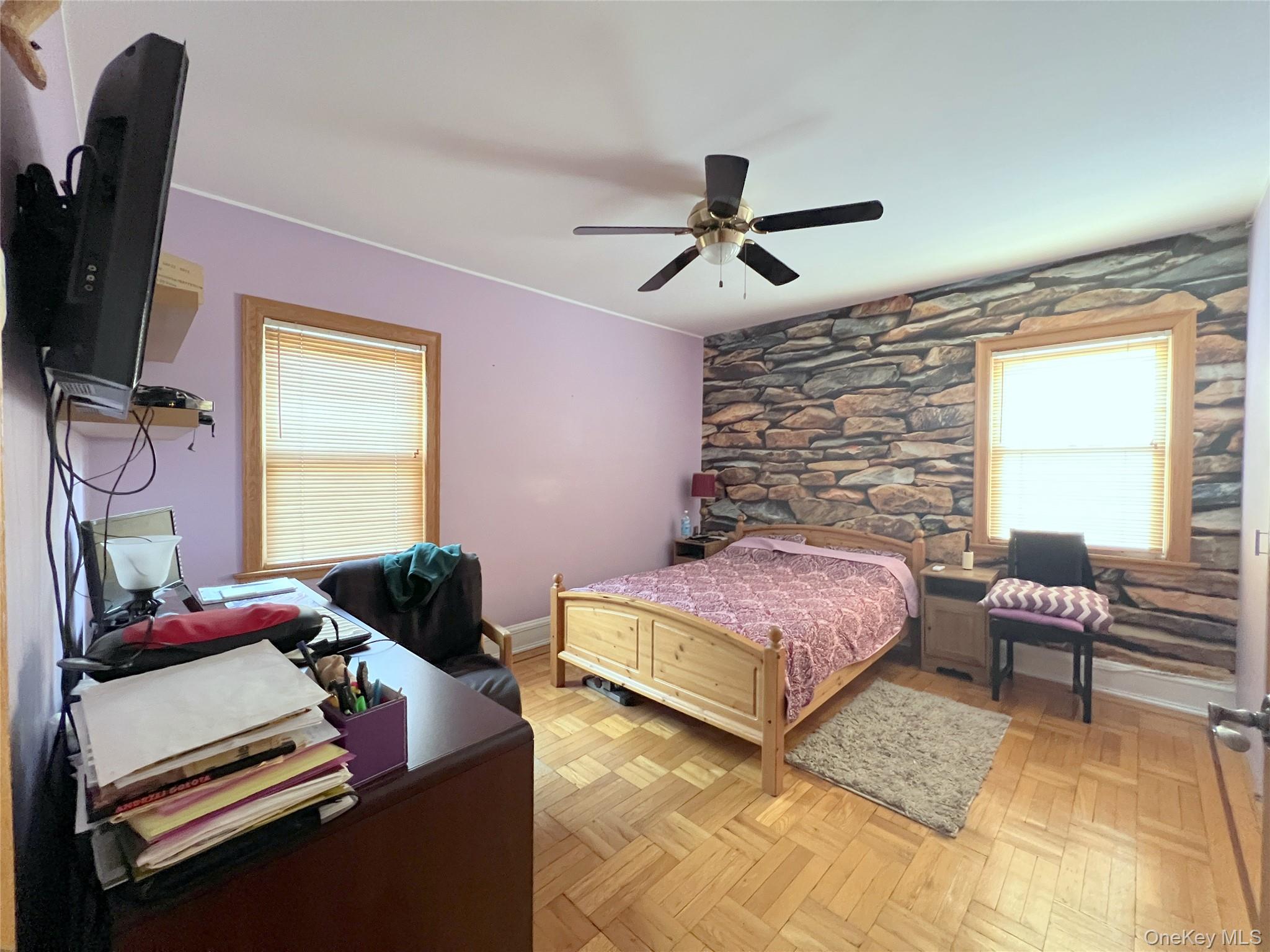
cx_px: 635
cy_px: 476
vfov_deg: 89.9
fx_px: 477
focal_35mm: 13
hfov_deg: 106.2
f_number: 1.8
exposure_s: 1/60
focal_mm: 1.57
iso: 500
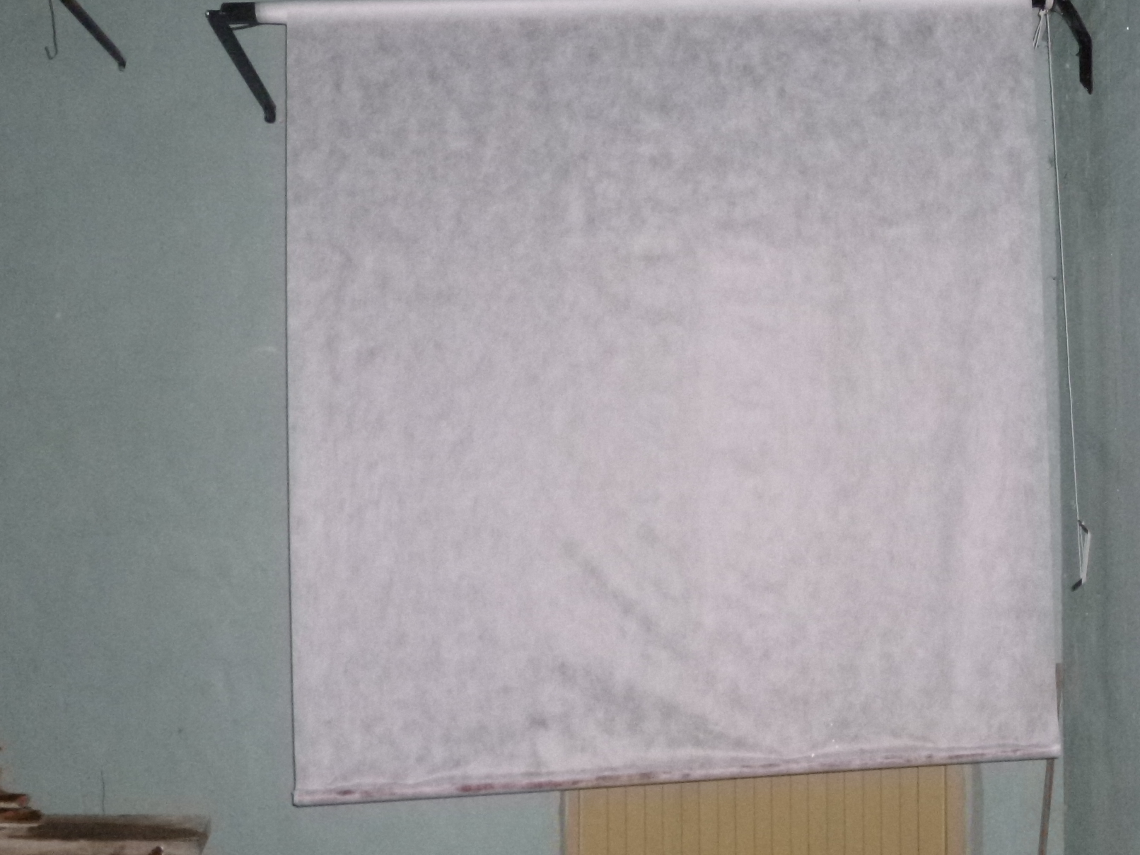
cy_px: 415
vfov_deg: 27.0
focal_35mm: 54
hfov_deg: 35.4
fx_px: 1778
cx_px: 679
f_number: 3.5
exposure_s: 1/60
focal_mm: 6
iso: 640
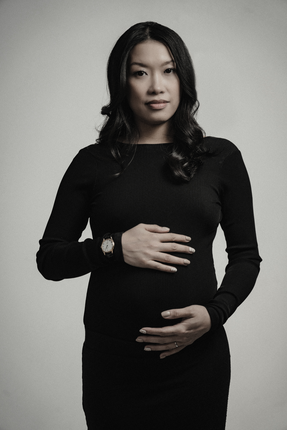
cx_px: 144
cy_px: 215
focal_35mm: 92
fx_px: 1100
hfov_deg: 14.9
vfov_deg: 22.1
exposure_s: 1/160
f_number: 4
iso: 250
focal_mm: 92
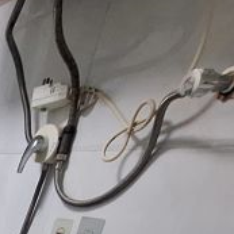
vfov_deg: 22.6
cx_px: -154
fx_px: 405
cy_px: 395
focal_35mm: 53
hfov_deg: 22.9
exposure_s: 1/25
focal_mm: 1.74
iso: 400
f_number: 2.2
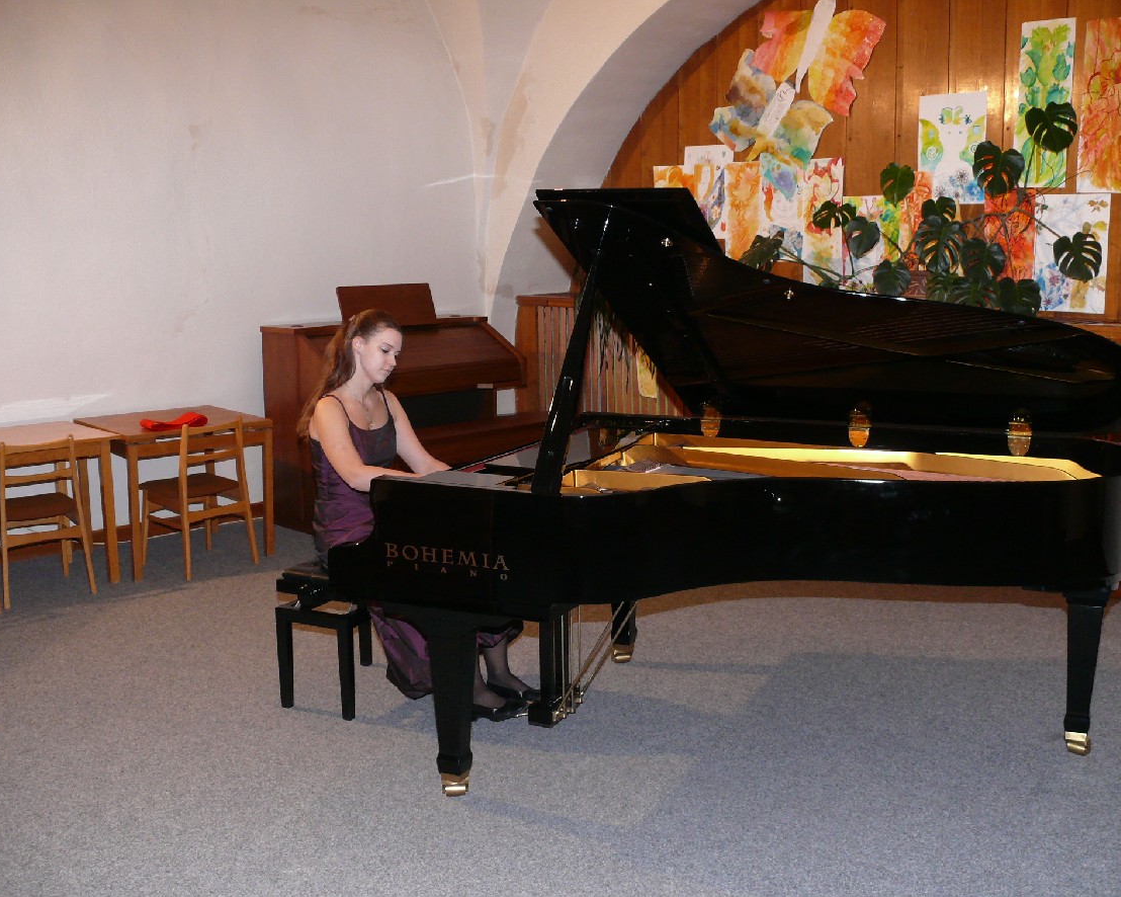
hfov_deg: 49.1
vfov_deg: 40.1
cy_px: 455
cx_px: 595
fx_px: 1227
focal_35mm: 37
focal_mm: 7.4
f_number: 2.8
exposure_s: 1/30
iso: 200
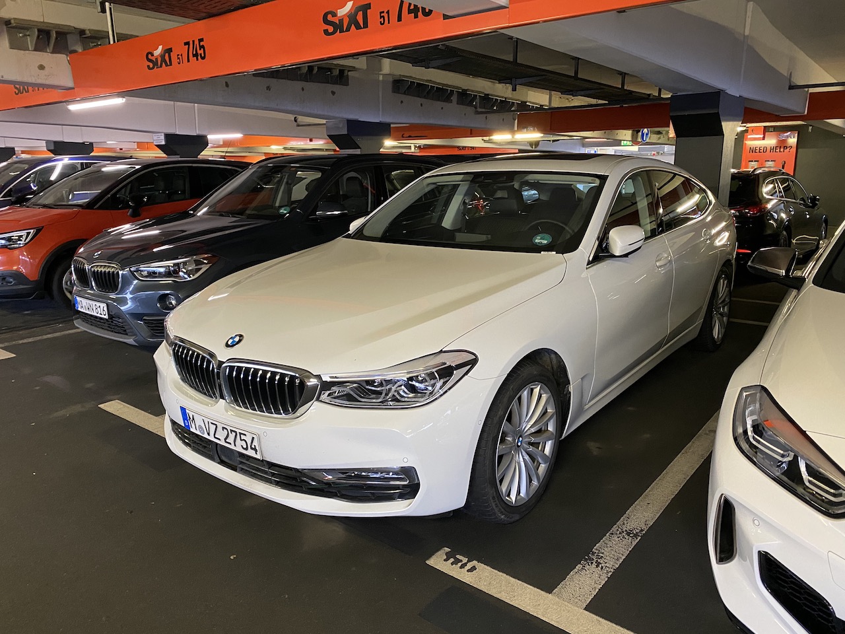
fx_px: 635
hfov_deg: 67.3
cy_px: 317
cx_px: 422
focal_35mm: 26
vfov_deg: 53.1
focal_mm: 4.25
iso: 400
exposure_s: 1/33
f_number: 1.8
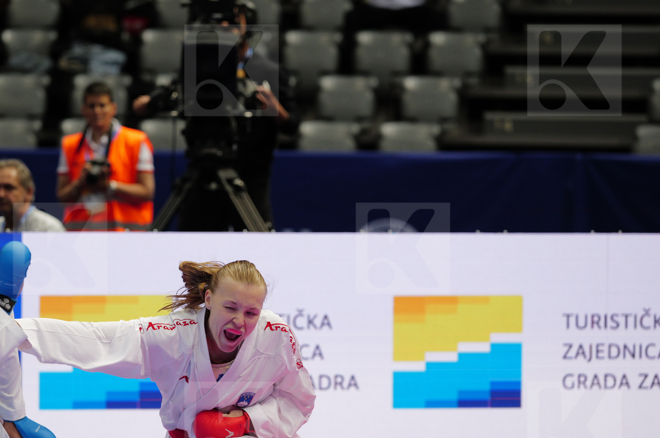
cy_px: 249
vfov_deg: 6.1
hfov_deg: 9.1
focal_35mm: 226
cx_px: 232
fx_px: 4136
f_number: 2.8
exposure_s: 1/1000
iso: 1600
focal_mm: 144
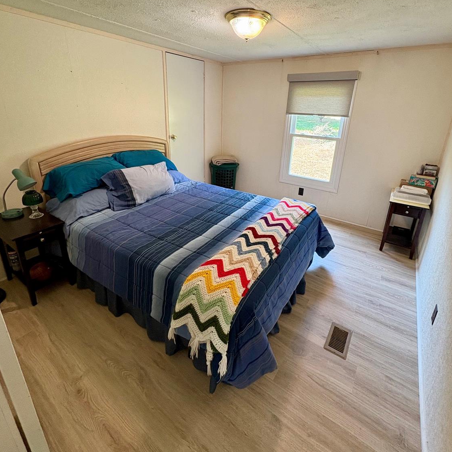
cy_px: 188
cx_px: 229
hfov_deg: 84.0
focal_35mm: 17
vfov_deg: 83.2
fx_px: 251
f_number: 2.2
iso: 250
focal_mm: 2.22
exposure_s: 1/60
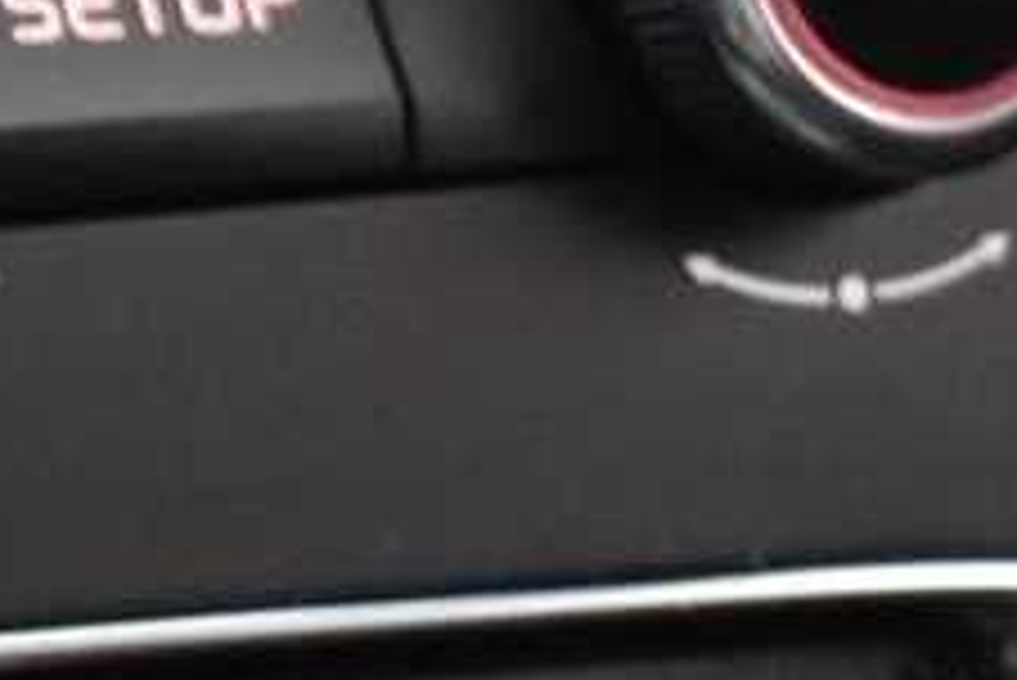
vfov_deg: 4.1
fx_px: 9430
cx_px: -2030
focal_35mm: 334
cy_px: 748
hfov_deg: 5.8
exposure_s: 1/15
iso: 3200
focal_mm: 31
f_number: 4.2
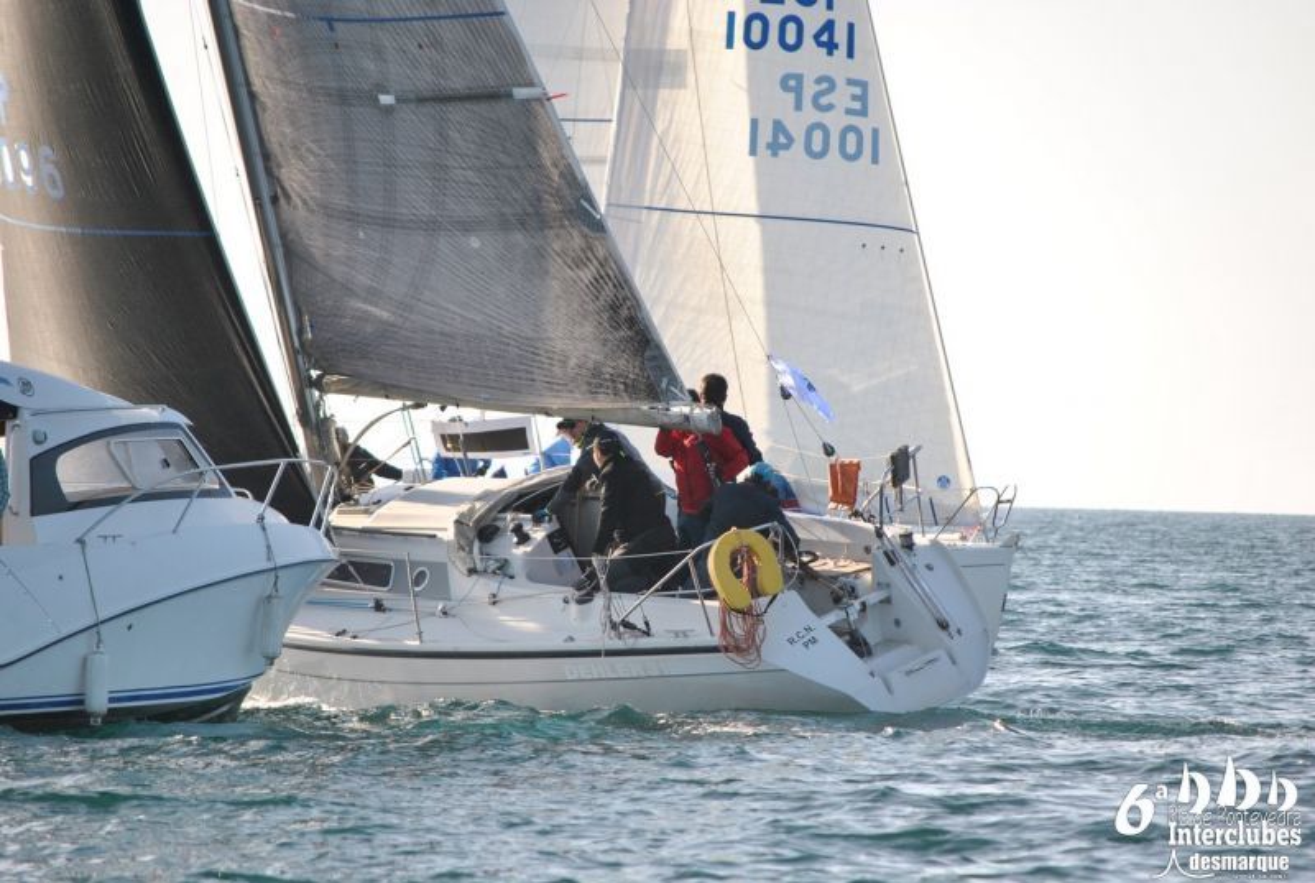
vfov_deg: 5.3
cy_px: 442
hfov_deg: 7.8
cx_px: 658
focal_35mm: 262
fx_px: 9608
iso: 400
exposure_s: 1/1000
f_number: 5.3
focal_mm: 175
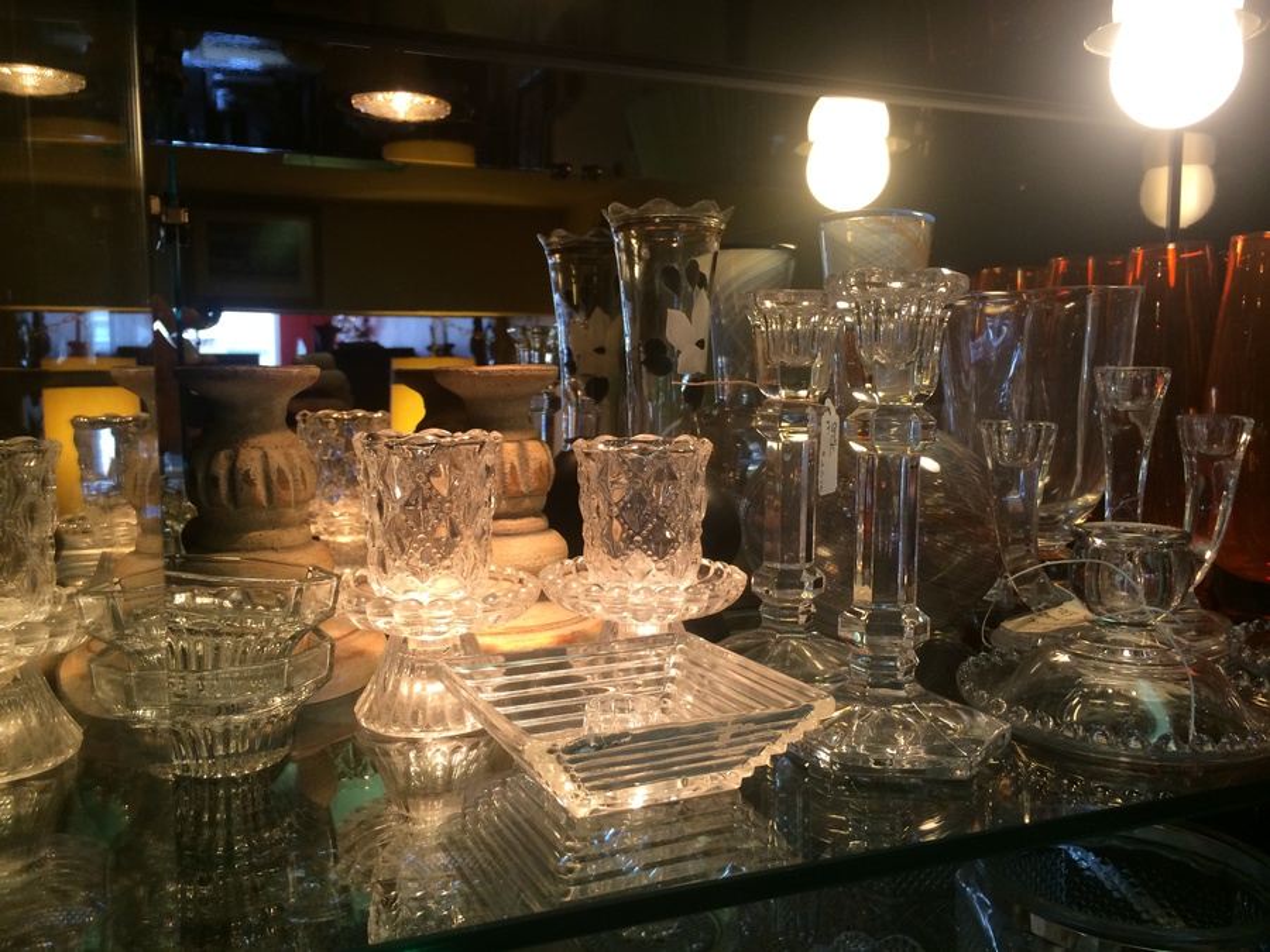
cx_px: 635
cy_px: 476
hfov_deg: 60.0
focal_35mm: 30
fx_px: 1101
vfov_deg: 46.8
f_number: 2.2
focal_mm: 4.12
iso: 50
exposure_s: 1/30
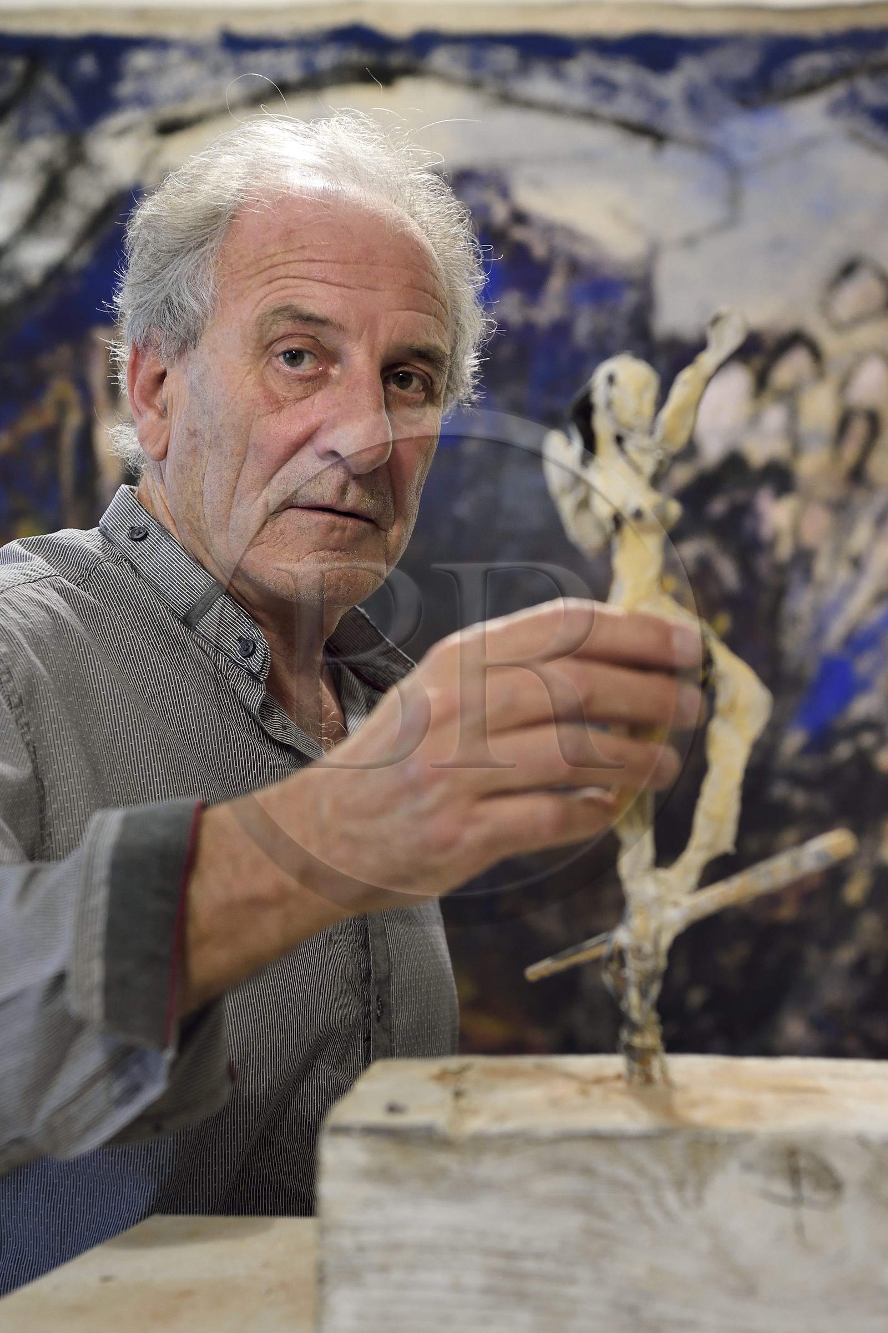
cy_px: 666
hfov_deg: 26.0
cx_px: 444
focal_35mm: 52
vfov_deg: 38.2
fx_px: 1924
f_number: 4
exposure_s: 1/60
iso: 1600
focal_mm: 52
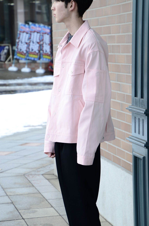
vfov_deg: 19.5
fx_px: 655
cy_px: 113
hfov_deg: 13.0
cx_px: 74
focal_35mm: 105
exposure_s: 1/250
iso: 200
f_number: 5.3
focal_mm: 70
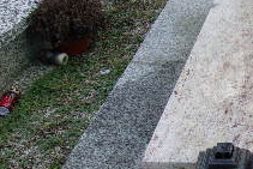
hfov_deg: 21.6
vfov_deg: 16.1
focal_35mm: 85
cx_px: 329
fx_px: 598
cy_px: 61
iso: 80
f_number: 3
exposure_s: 1/350
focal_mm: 4.9
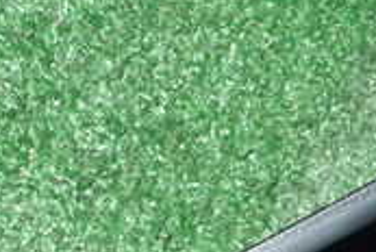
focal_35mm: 108
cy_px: 306
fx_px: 1130
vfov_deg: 12.4
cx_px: 428
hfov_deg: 18.1
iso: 400
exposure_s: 1/30
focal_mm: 5.4
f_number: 6.3
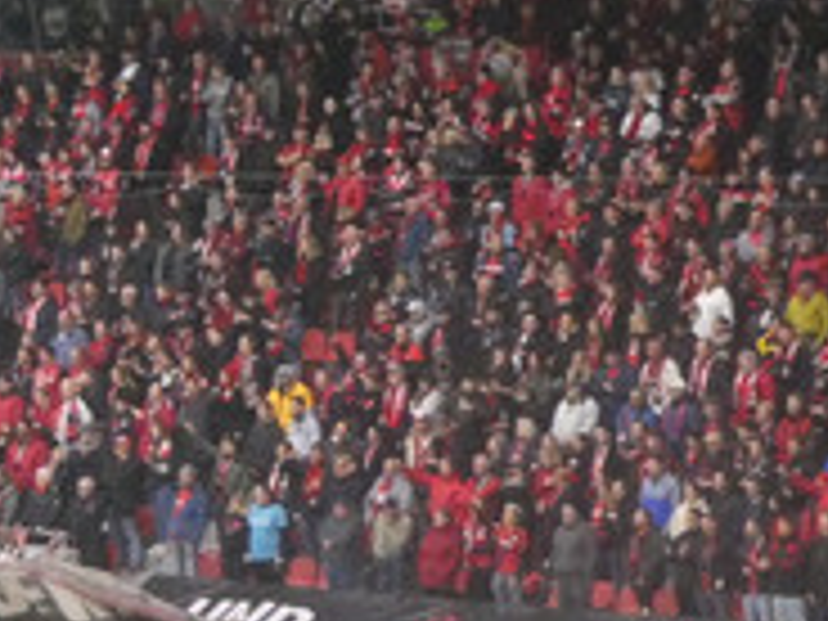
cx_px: -450
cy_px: 608
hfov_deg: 6.2
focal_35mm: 313
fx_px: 7487
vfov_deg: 4.7
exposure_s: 1/80
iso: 1000
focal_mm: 16.1
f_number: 4.9
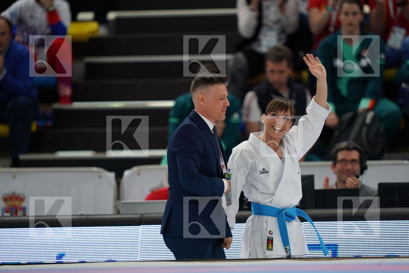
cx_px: 204
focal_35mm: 400
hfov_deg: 5.2
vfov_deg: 3.4
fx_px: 4544
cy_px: 136
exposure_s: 1/320
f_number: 2.8
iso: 640
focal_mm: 400
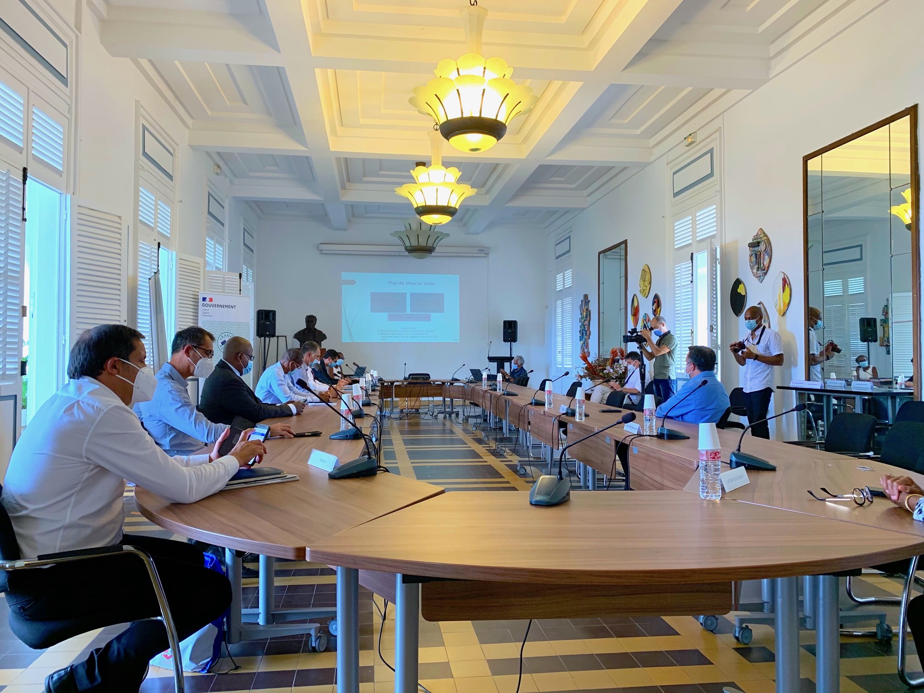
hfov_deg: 67.3
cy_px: 346
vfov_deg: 53.1
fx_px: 694
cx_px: 462
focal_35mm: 26
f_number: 1.8
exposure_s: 1/100
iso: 100
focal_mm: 4.25
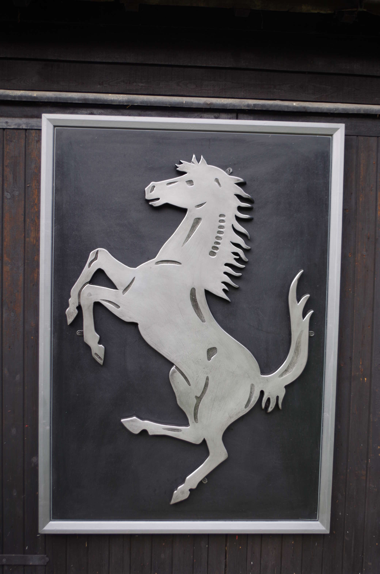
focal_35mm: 36
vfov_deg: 53.2
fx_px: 573
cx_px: 190
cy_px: 287
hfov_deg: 36.7
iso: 100
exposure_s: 1/125
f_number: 4
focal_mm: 24.38
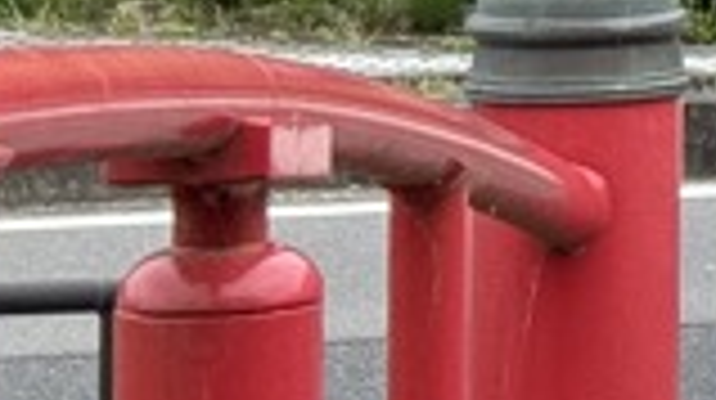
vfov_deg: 3.5
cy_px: -679
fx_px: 6391
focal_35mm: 337
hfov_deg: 5.9
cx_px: 2171
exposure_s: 1/147
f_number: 1.78
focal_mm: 6.76
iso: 80
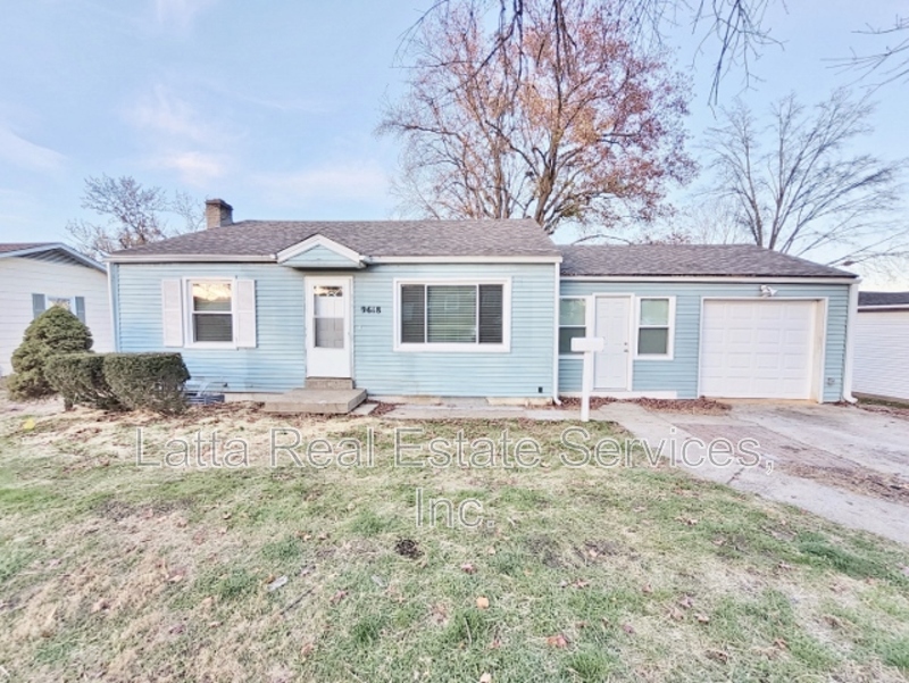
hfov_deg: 106.1
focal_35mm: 13
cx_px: 454
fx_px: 342
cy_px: 342
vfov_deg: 90.0
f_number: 2.2
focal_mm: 1.13
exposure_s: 1/60
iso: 40
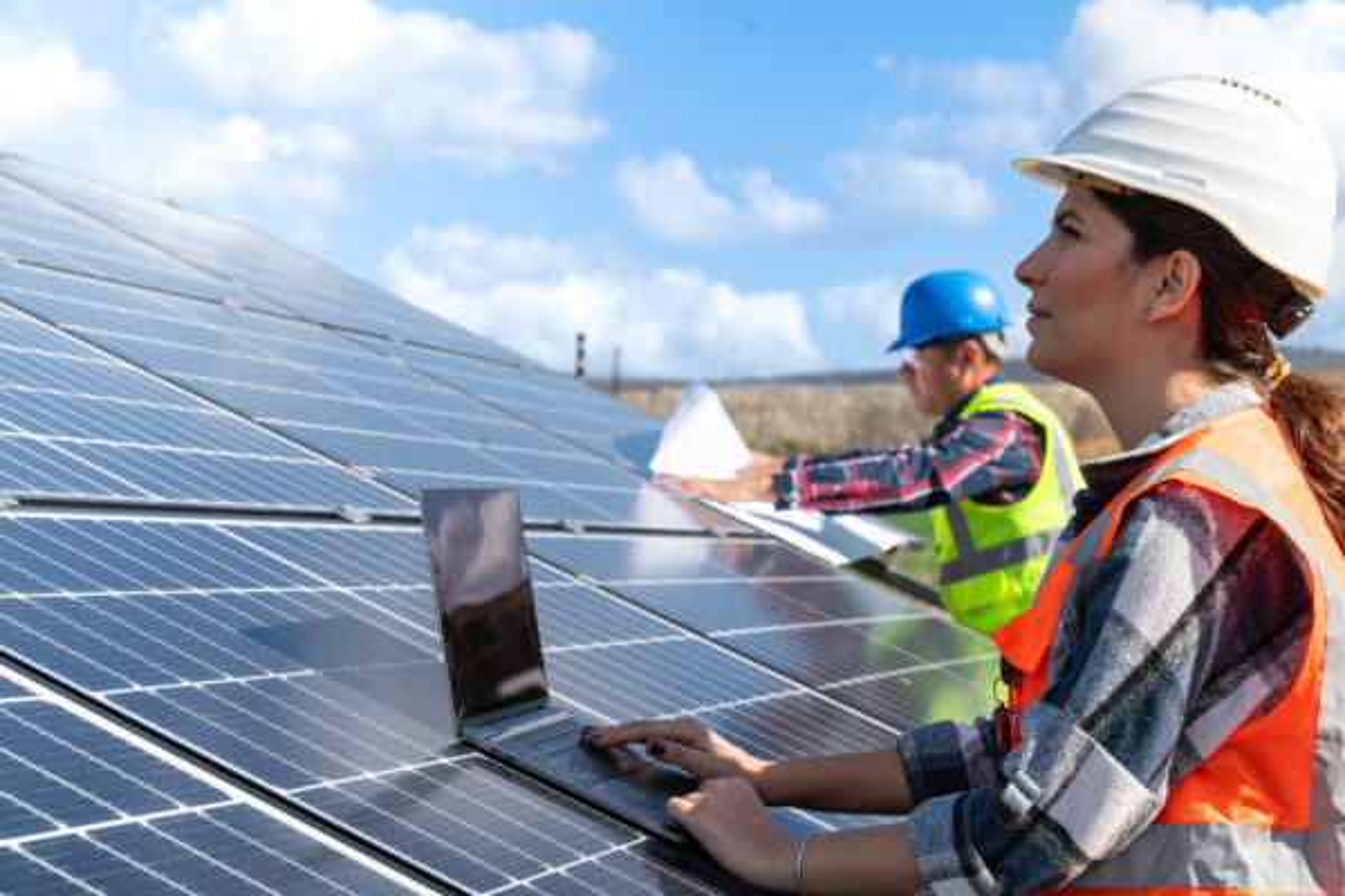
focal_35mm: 75
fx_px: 2802
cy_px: 448
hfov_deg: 27.0
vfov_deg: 18.2
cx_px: 672
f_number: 10
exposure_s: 1/320
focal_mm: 75
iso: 125
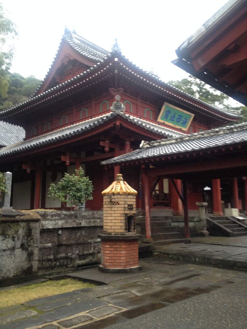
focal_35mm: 35
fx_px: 333
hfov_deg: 40.7
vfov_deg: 52.6
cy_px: 164
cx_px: 124
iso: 160
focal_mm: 4.28
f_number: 2.4
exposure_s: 1/20
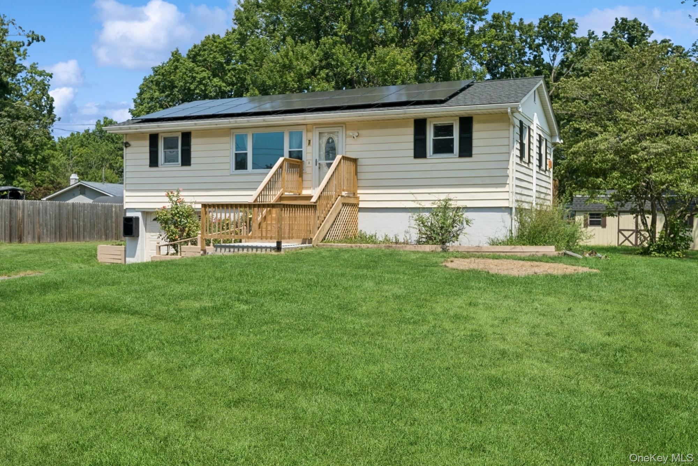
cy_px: 233
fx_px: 698
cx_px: 349
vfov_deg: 36.9
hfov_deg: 53.1
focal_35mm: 36
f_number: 8
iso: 200
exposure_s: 1/500
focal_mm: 24
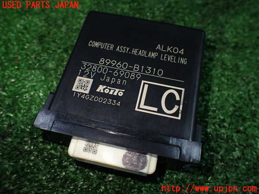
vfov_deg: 46.8
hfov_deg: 60.0
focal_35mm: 30
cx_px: 130
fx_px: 224
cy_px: 97
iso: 250
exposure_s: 1/125
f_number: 2.3
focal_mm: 5.4
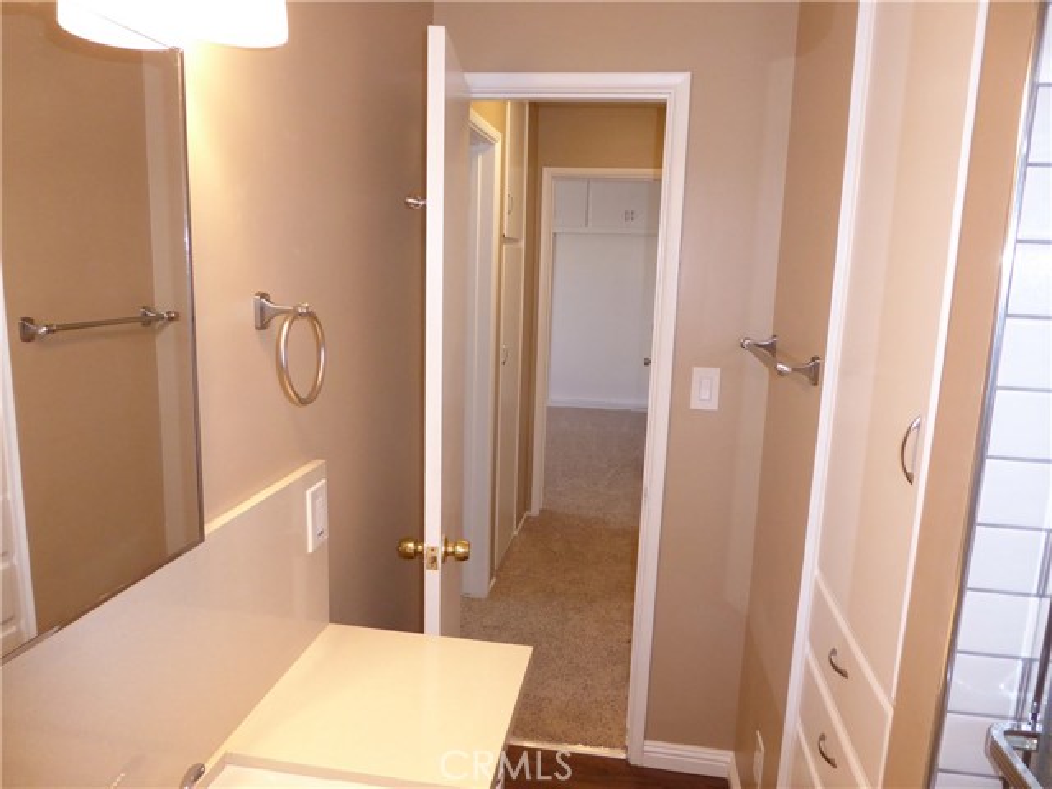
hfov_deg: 69.4
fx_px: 760
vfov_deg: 54.9
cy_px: 394
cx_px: 526
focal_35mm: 25
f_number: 3.3
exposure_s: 1/60
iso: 400
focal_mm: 4.3
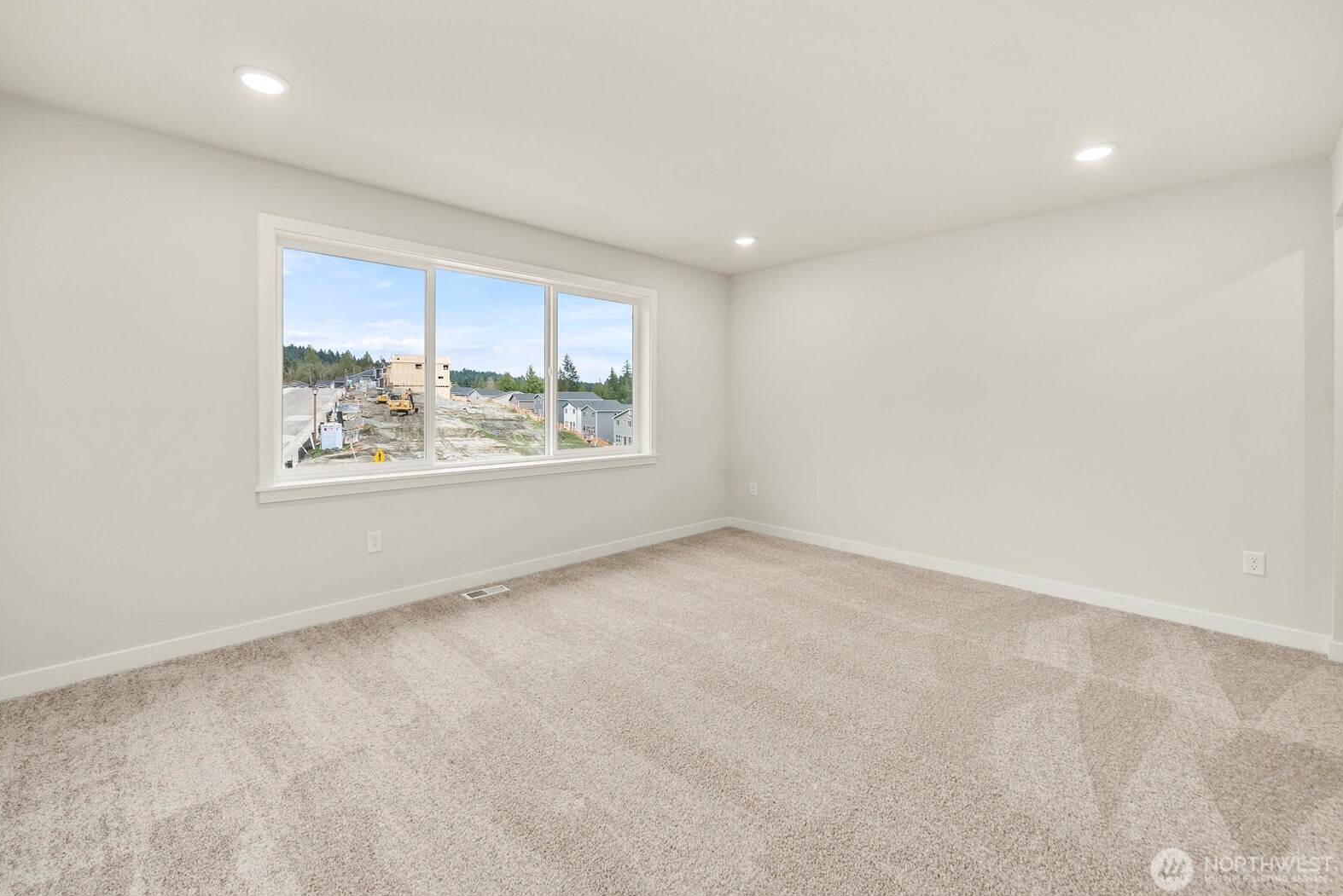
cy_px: 419
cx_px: 635
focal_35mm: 14
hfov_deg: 104.1
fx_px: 522
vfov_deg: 81.2
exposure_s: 1/100
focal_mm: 13
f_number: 6.3
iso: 80
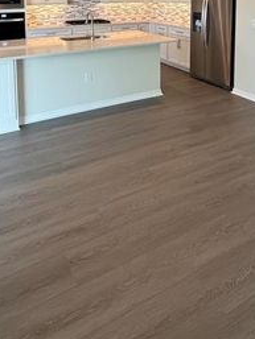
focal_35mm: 29
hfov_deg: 48.2
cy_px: 17
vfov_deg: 52.0
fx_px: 285
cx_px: 112
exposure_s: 1/120
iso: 125
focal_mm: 2.22
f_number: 2.2
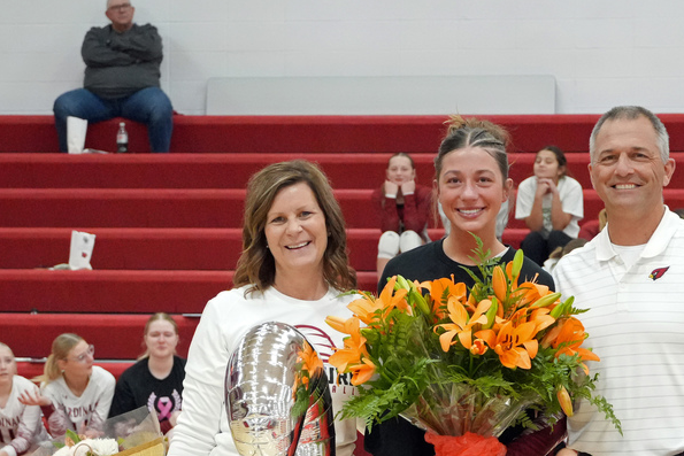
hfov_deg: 15.8
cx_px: 477
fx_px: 2451
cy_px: 373
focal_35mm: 129
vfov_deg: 10.6
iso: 6400
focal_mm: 50
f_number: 5.6
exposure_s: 1/320
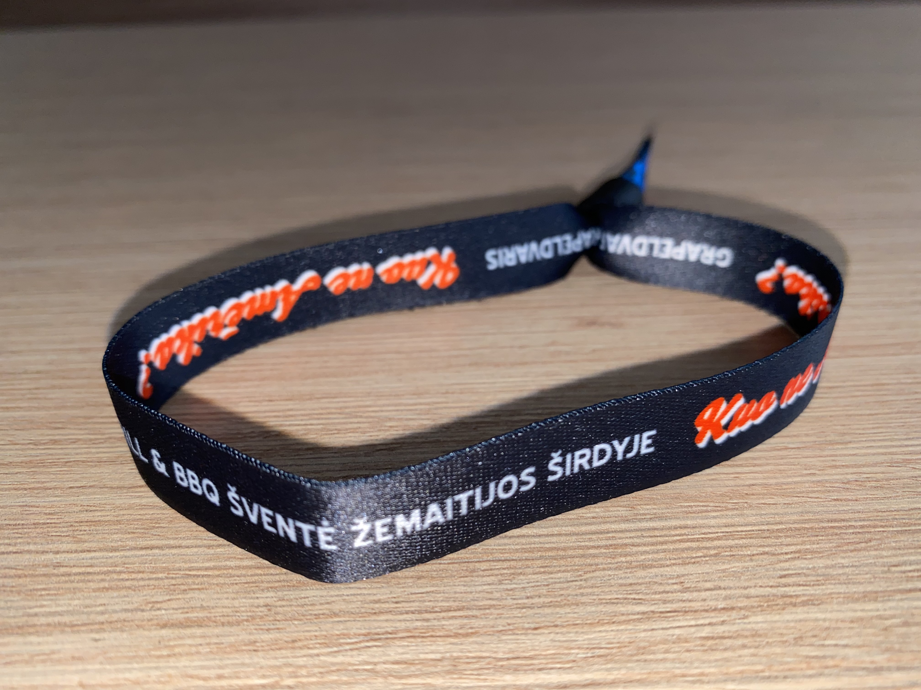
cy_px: 345
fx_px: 692
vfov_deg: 53.1
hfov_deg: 67.3
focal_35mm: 26
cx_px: 460
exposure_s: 1/651
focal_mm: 4.25
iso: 32
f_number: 1.8
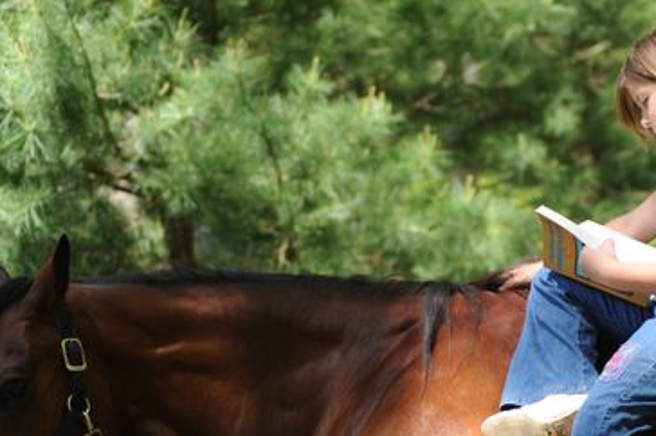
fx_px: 2239
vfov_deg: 11.1
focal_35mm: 123
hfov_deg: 16.6
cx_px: 487
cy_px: 350
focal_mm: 70
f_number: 2.8
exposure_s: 1/400
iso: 200
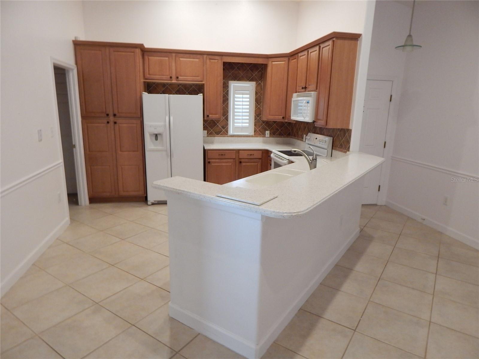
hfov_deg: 76.4
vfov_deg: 61.1
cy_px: 180
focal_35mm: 22
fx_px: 304
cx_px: 240
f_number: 3
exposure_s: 1/30
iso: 360
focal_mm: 4
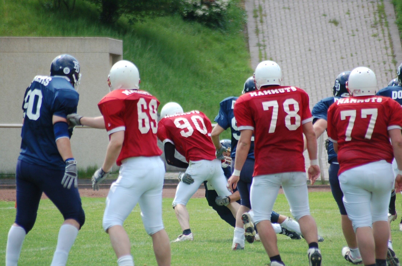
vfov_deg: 3.0
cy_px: 133
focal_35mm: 450
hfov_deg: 4.6
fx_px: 5015
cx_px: 201
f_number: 5.6
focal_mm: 300
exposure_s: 1/640
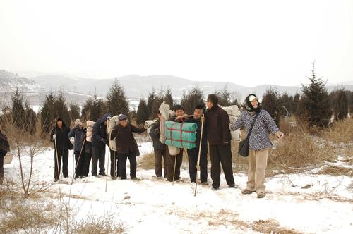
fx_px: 353
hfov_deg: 53.2
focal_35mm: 36
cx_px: 176
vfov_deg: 36.8
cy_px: 117
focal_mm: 24
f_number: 7.1
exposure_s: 1/125
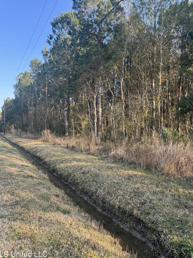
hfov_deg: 54.9
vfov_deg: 69.4
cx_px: 93
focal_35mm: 25
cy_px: 132
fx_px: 186
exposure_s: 1/593
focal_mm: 6.76
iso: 80
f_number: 1.78
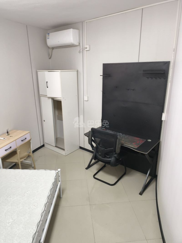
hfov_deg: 58.9
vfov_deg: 73.9
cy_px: 122
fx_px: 161
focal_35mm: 23
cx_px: 91
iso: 551
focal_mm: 5.6
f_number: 1.57
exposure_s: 1/50
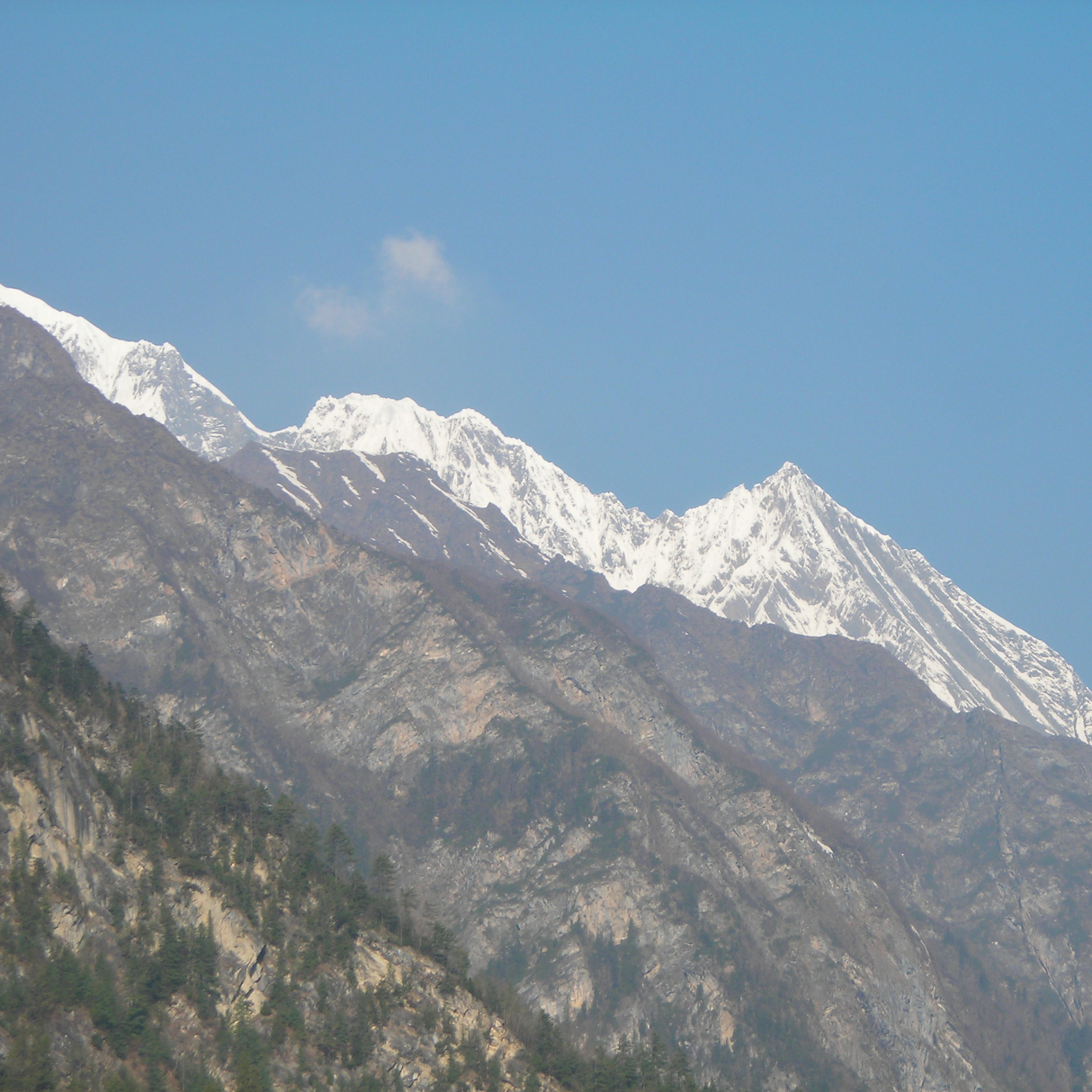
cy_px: 545
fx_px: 4890
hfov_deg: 12.7
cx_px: 635
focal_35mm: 137
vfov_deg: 12.7
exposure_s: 1/215
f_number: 5.3
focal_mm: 19.2
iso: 50
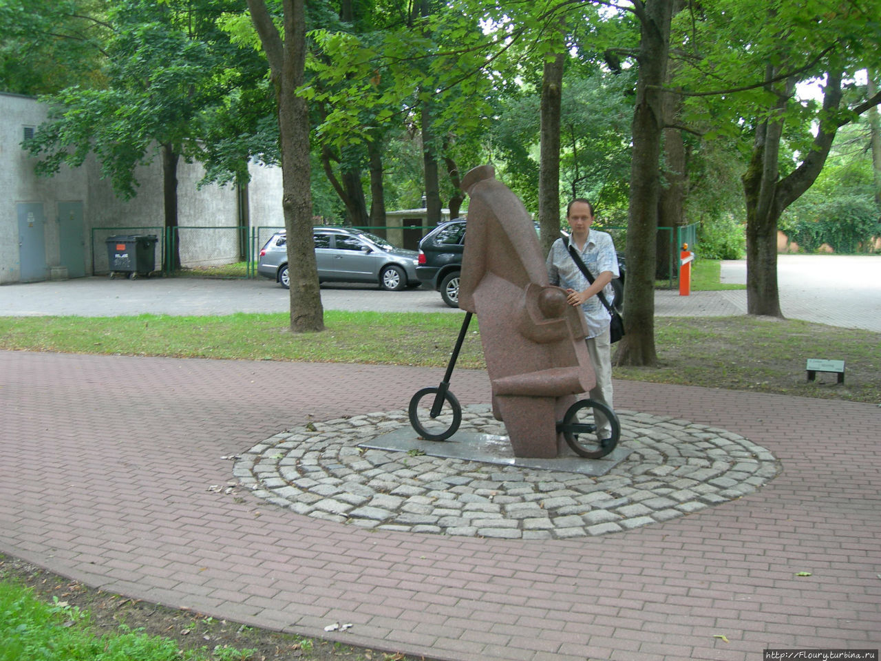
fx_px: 967
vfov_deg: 37.7
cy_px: 330
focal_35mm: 38
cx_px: 440
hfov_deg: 49.0
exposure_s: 1/49.3
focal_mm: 7.8
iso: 50
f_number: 2.8
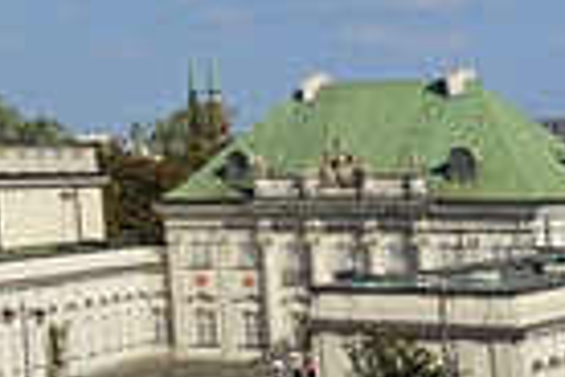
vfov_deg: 9.7
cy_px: -90
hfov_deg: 11.5
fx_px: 2181
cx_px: -893
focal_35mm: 139
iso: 10
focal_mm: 6.3
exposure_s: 1/1429
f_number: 1.7
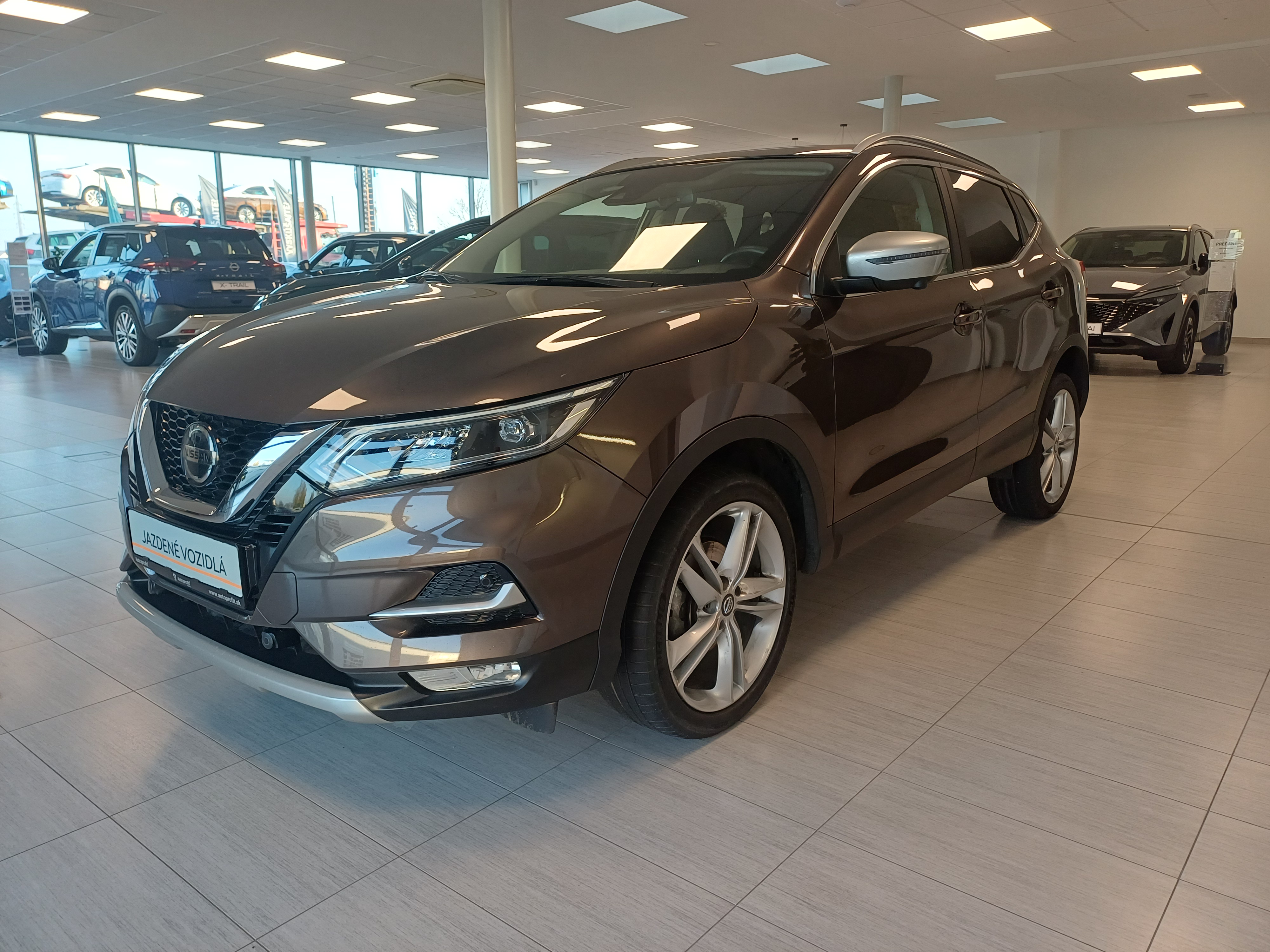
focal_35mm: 25
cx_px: 635
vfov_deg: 54.9
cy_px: 476
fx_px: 917
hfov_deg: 69.4
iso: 80
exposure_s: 1/50
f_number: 1.8
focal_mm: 4.65
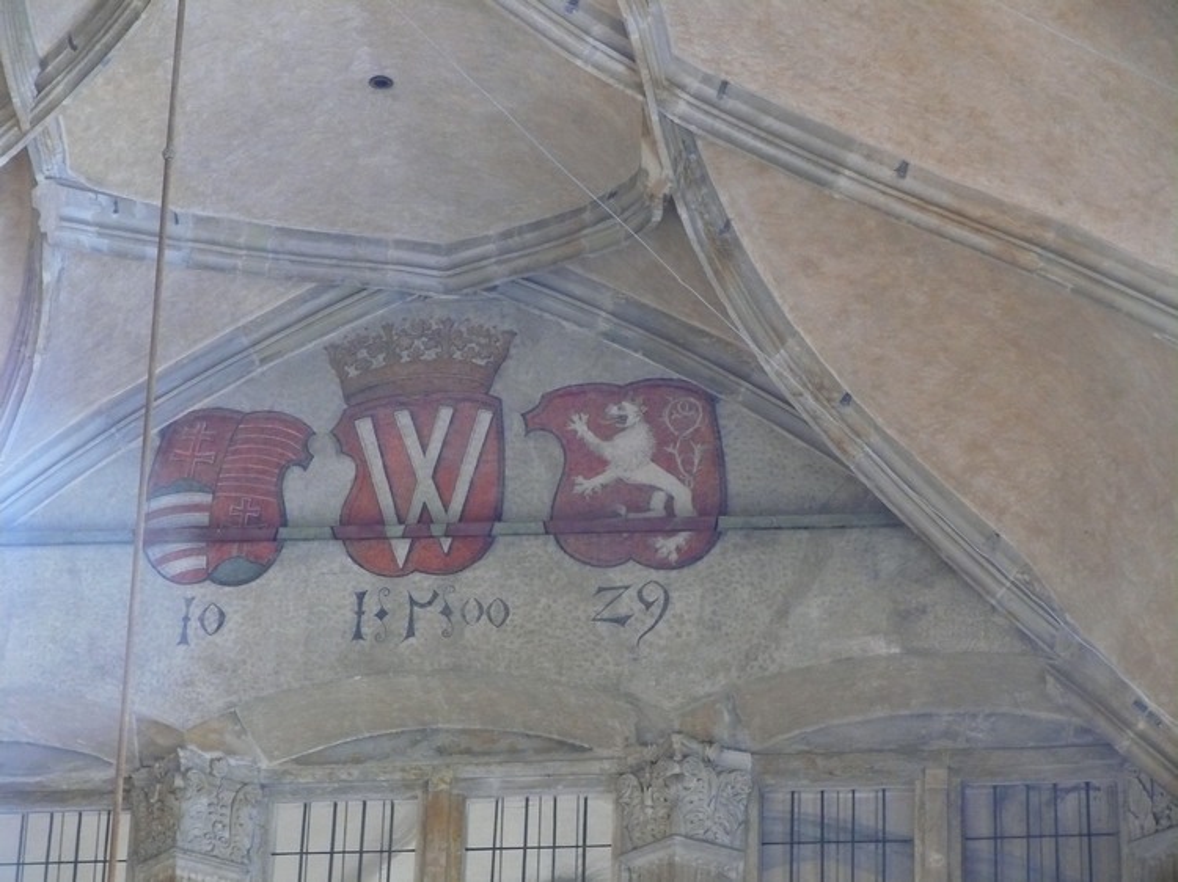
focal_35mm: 35
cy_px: 441
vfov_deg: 40.7
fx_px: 1191
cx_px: 589
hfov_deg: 52.6
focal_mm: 7.4
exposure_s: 1/10
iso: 400
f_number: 3.6
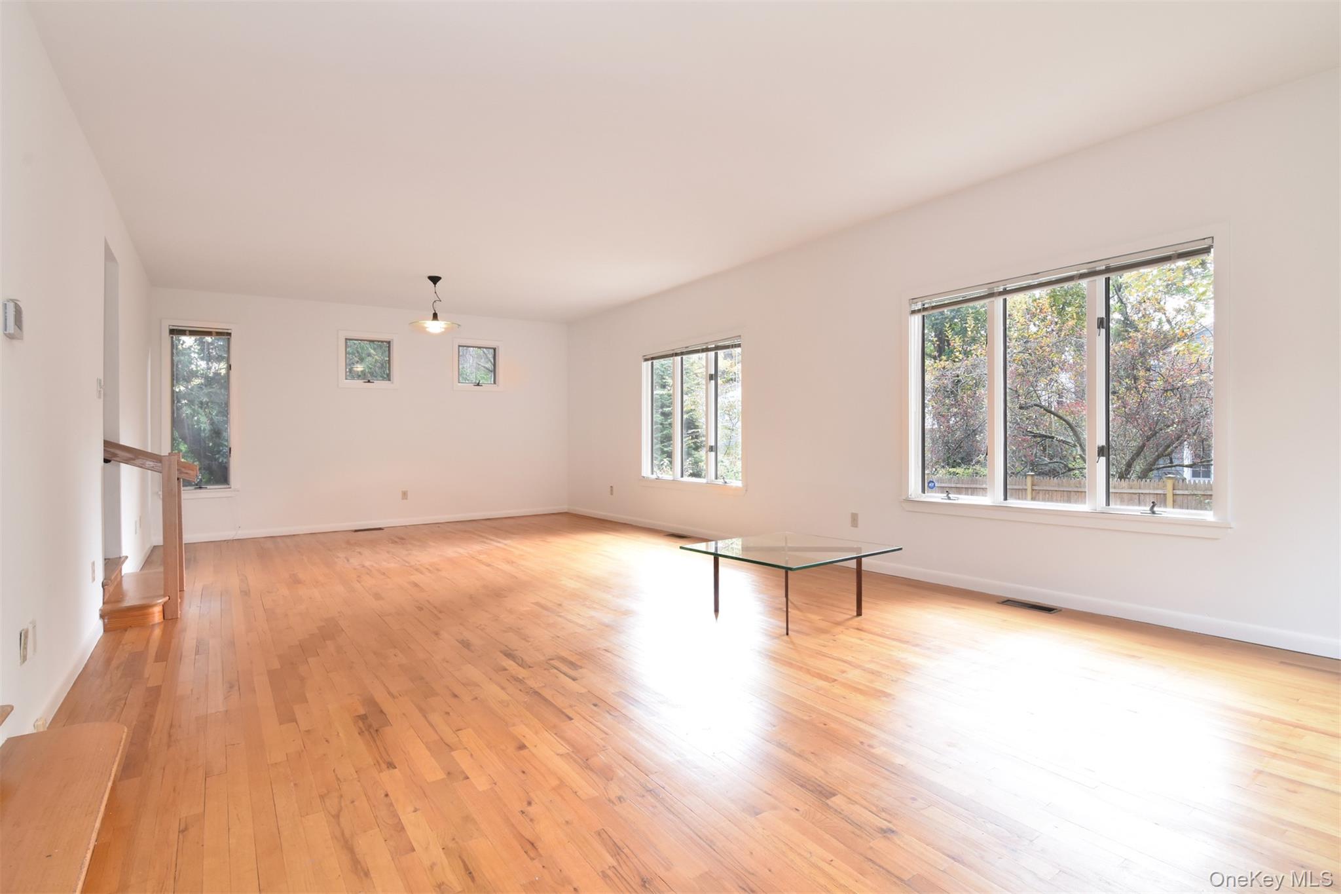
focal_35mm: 16
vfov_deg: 72.0
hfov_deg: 95.0
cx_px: 670
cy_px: 447
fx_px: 615
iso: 640
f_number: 11
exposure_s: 1/25
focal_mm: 11
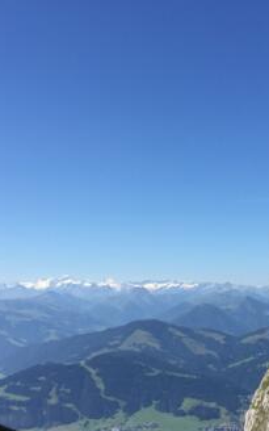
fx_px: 645
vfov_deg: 36.8
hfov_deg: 23.2
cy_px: 258
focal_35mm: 55
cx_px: 212
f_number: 2.2
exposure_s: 1/2083
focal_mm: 4.15
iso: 32
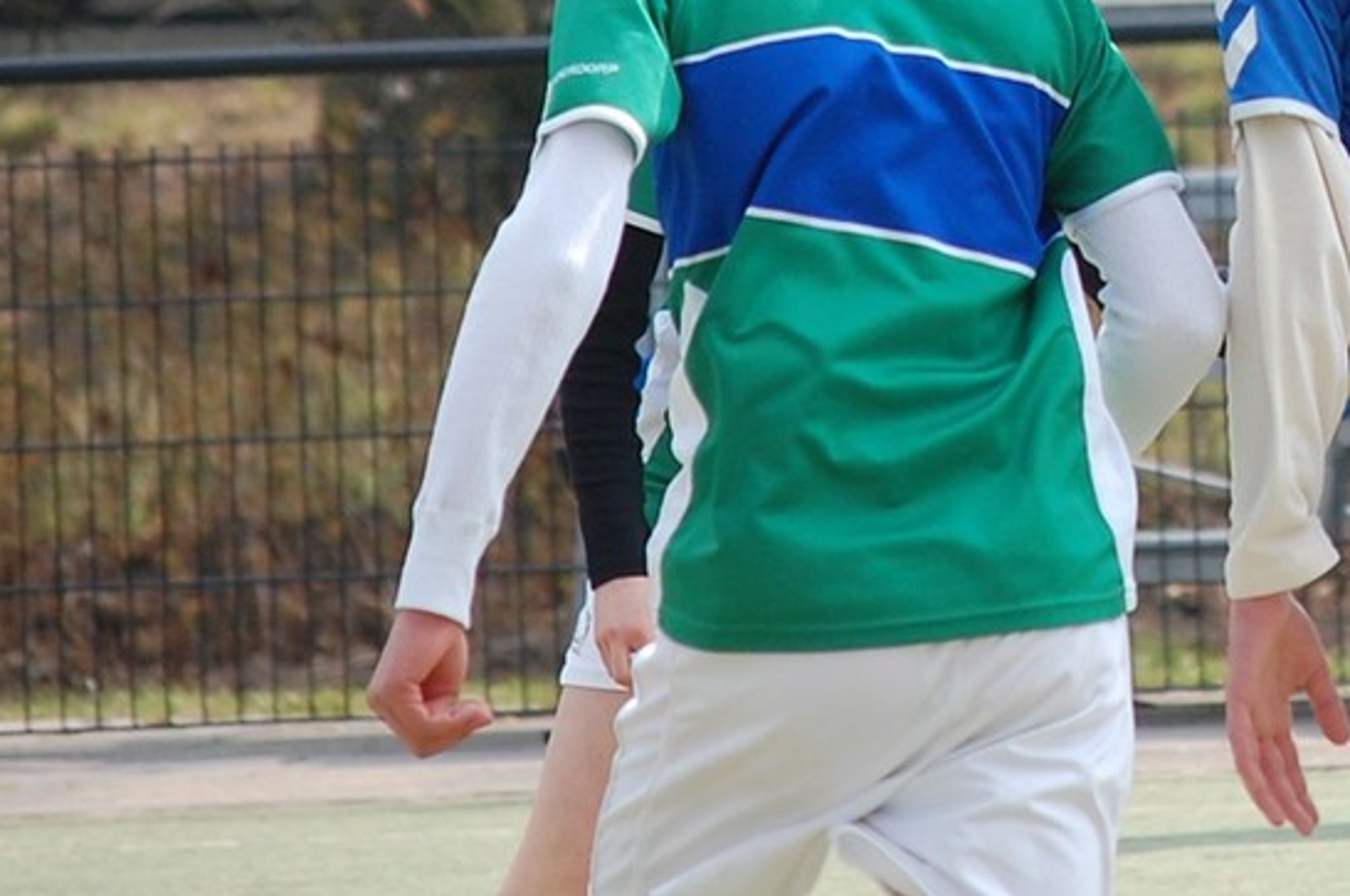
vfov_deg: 3.6
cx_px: 856
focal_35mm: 379
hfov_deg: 5.4
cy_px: 118
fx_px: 14189
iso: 400
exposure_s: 1/800
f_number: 5
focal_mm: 135
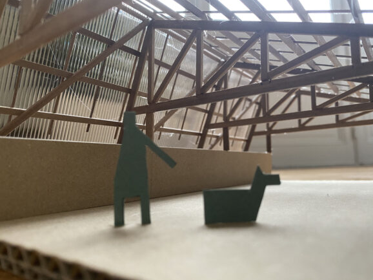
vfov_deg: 51.3
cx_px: 183
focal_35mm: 27
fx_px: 291
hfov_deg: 65.3
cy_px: 139
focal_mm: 4.25
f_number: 1.8
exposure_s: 1/60
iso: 250
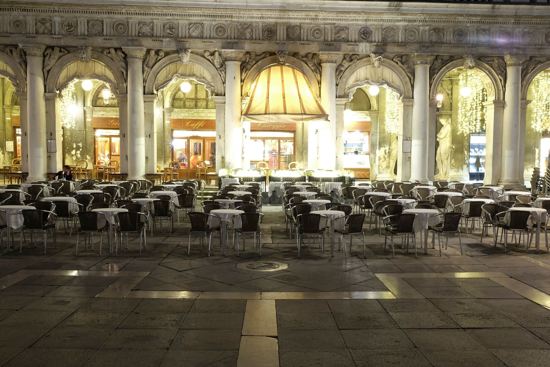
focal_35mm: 32
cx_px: 275
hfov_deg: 58.7
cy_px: 184
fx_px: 489
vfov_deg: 41.1
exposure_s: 10
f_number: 14
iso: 400
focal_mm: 21.4
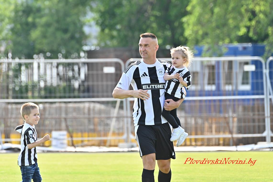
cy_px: 91
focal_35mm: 480
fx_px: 3637
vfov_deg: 2.9
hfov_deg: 4.3
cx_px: 136
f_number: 9
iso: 2800
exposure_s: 1/1600
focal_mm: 480
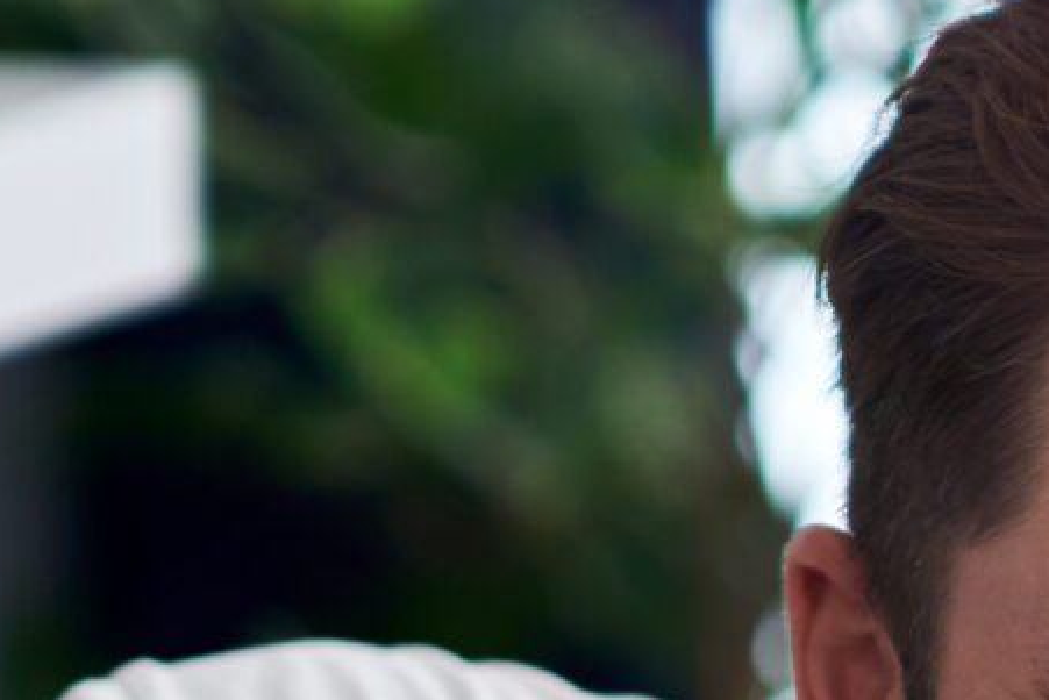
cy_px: 1651
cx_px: 1803
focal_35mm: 483
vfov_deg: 2.8
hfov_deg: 4.2
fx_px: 14078
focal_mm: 85
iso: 100
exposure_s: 1/200
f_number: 1.8
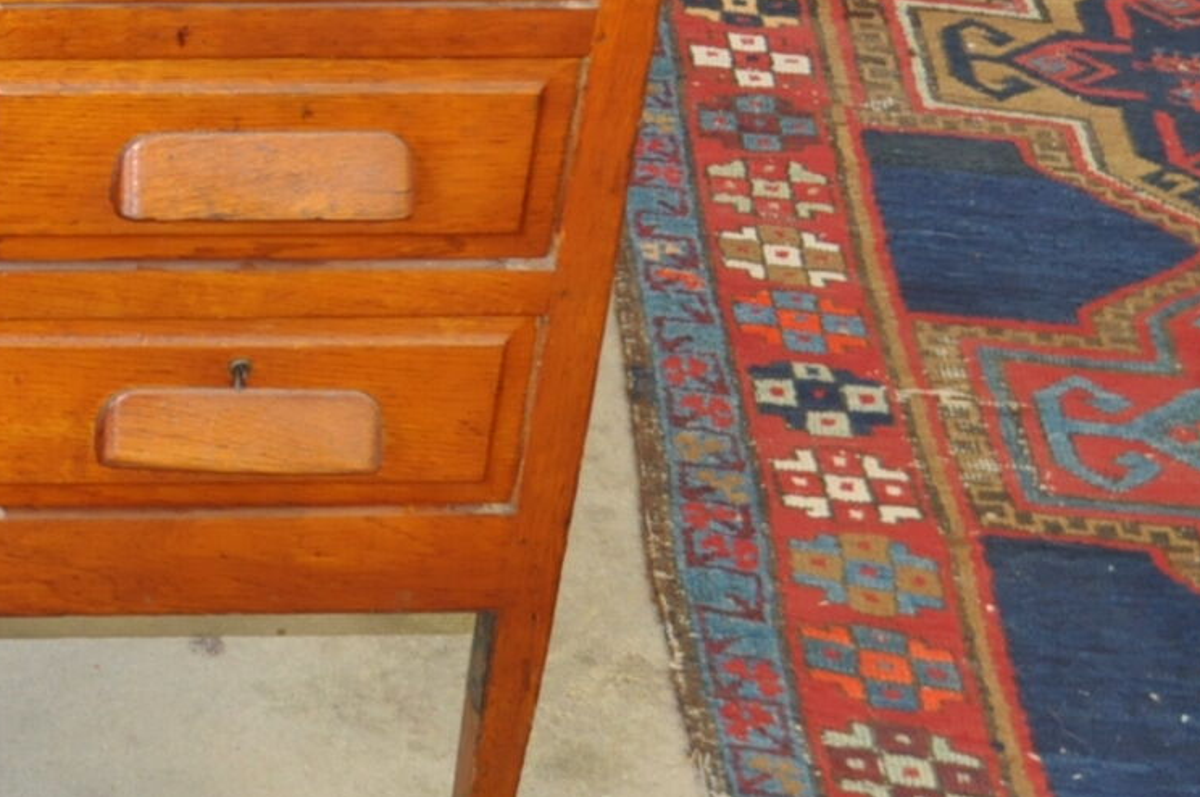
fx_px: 4028
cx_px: -379
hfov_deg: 16.0
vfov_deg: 11.2
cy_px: 97
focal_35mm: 121
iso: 800
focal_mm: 28
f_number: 4.5
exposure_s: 1/60
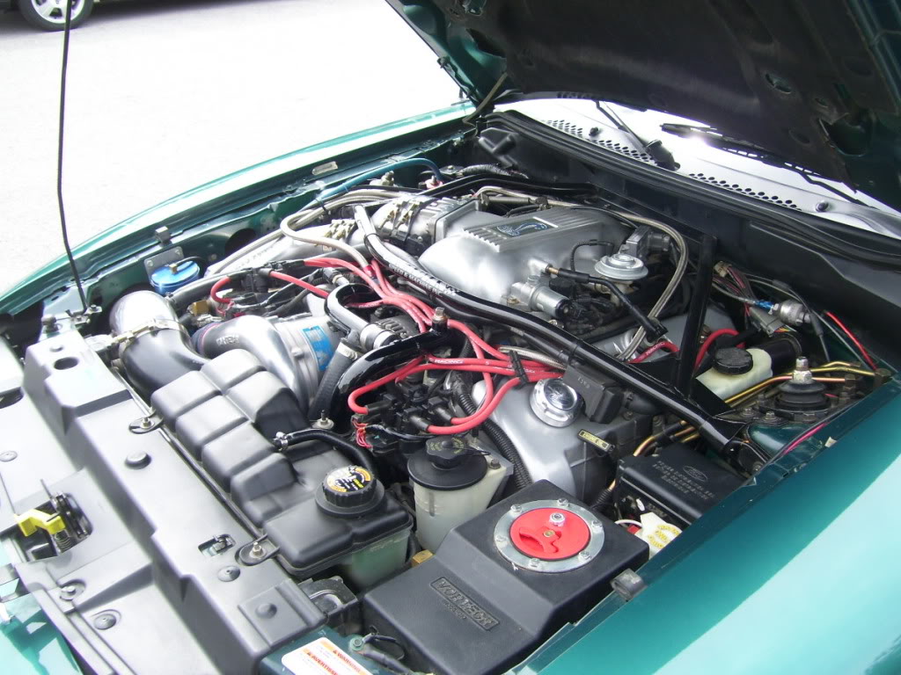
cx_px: 450
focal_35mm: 37
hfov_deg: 50.1
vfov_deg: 38.7
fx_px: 963
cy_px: 338
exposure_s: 1/250
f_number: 2.7
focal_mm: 6
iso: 80
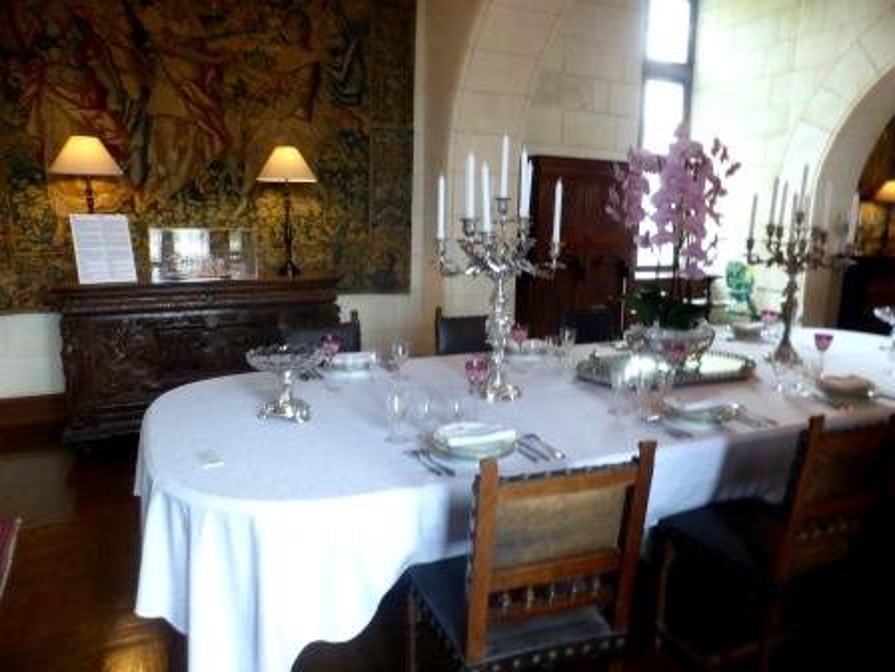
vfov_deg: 56.8
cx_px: 448
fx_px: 621
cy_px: 336
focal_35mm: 24
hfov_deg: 71.6
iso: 640
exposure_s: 1/60
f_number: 3.3
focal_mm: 4.3
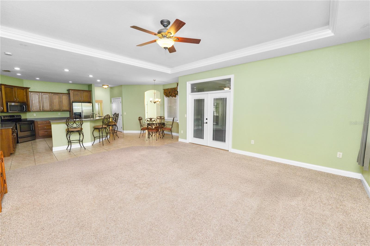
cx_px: 185
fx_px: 144
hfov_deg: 104.3
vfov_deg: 81.2
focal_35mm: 14
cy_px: 123
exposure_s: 1/60
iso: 400
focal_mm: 14
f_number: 5.6
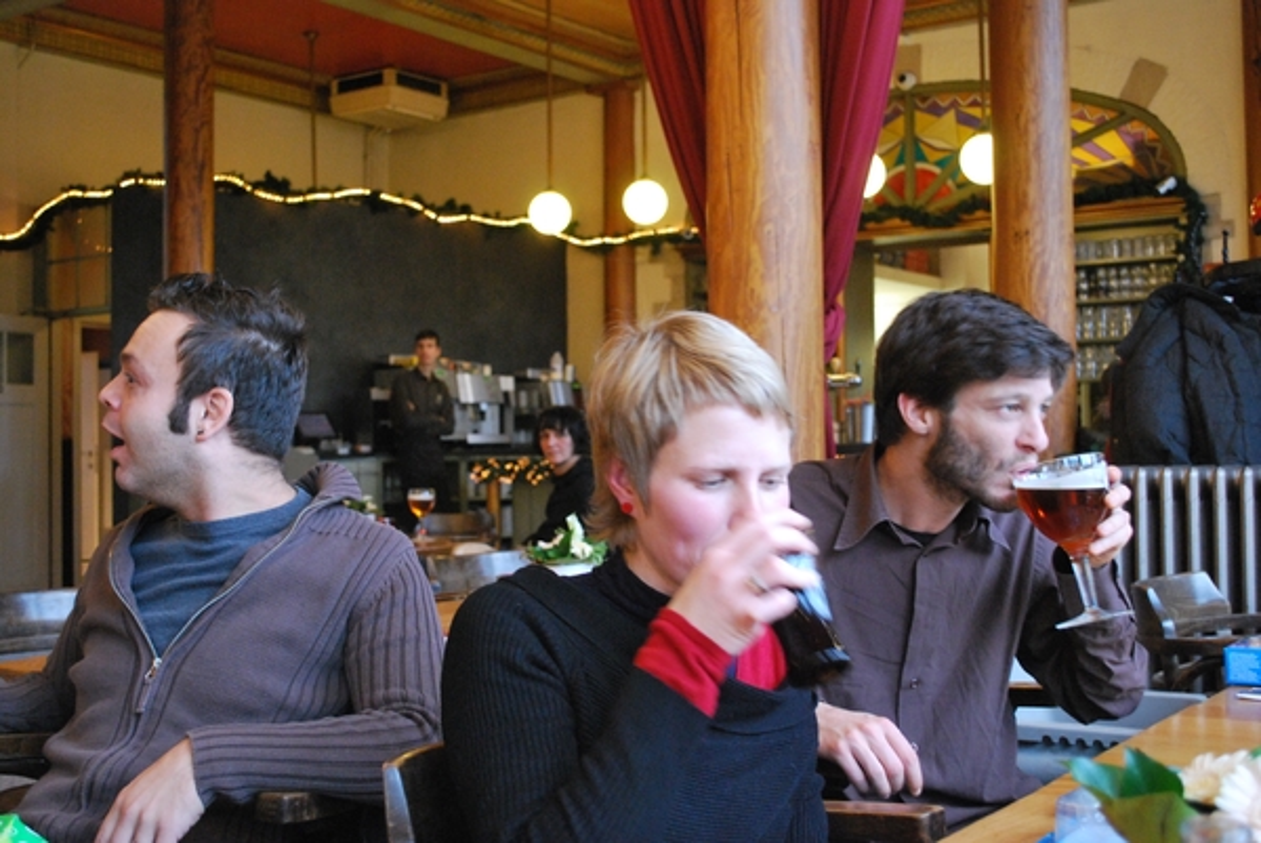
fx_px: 1472
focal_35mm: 42
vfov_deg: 31.9
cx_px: 630
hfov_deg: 46.4
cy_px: 422
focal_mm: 28
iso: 1600
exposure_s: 1/25
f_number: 4.5
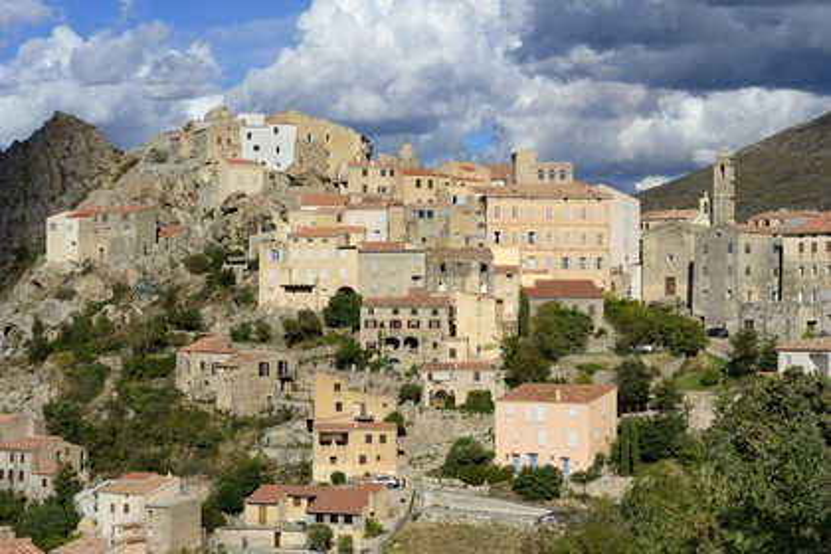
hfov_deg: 22.6
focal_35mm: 90
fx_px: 2077
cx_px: 416
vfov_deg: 15.2
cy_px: 277
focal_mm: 90
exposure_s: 1/400
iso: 200
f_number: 11
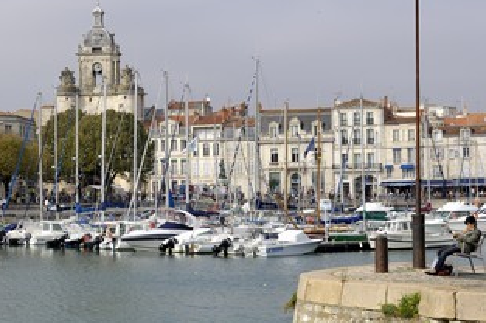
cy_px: 152
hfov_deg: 20.2
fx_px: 1362
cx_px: 168
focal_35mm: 101
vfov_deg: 13.5
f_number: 9.5
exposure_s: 1/160
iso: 100
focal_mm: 50
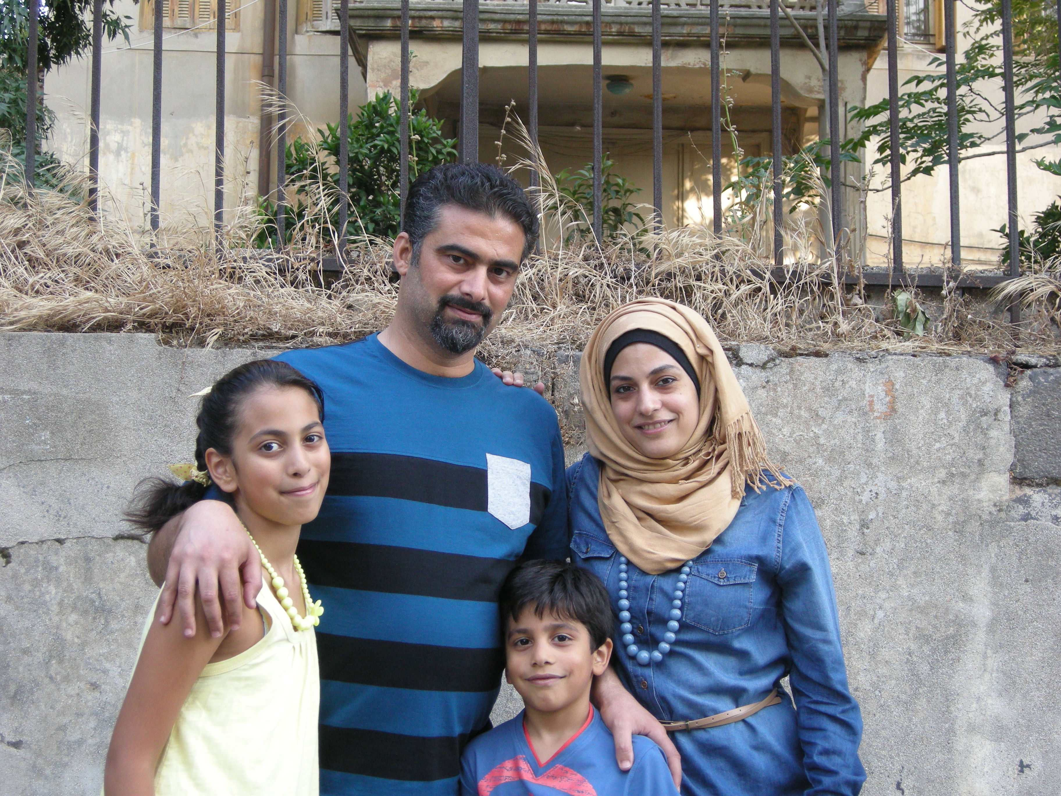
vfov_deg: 23.7
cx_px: 530
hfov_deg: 31.2
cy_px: 398
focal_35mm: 62
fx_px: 1900
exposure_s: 1/53.6
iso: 141
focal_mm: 12.9
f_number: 3.5
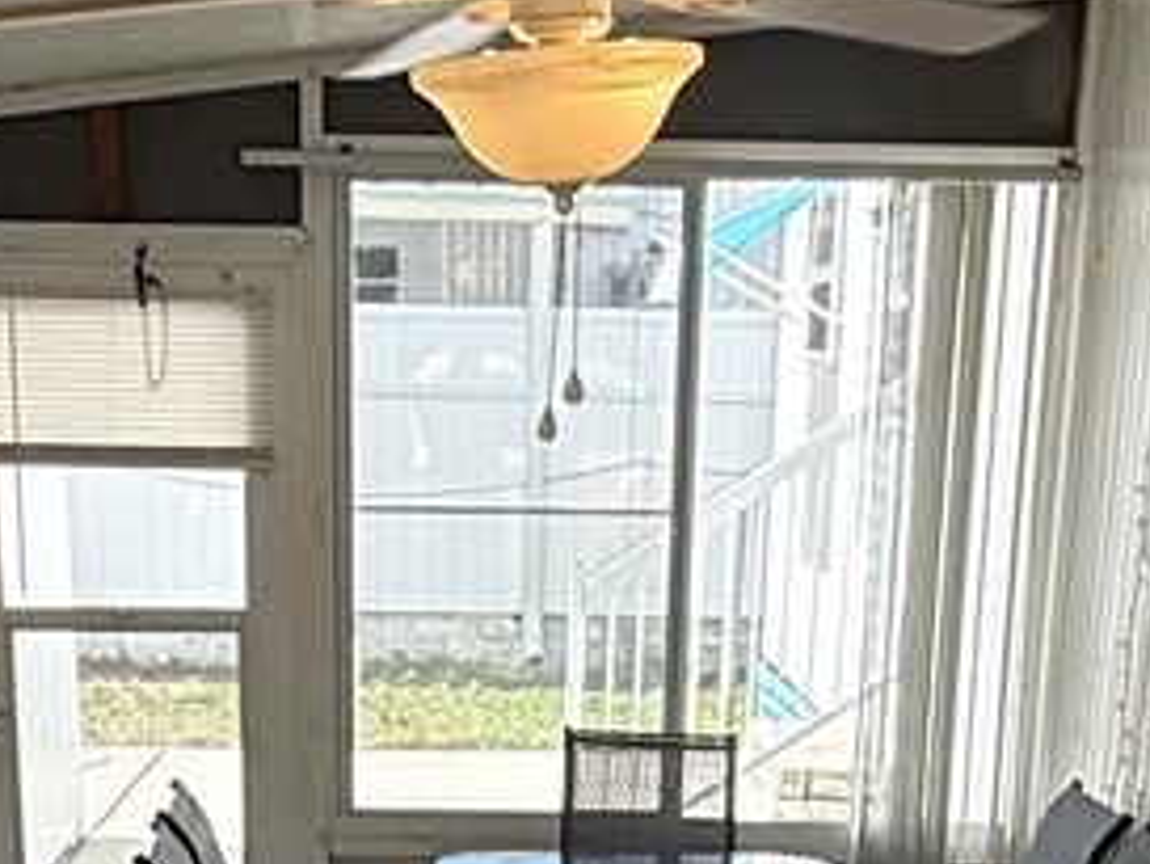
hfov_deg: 23.8
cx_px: 510
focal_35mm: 82
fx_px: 2725
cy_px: 1391
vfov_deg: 16.1
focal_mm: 2.22
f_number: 2.2
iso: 50
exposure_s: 1/240
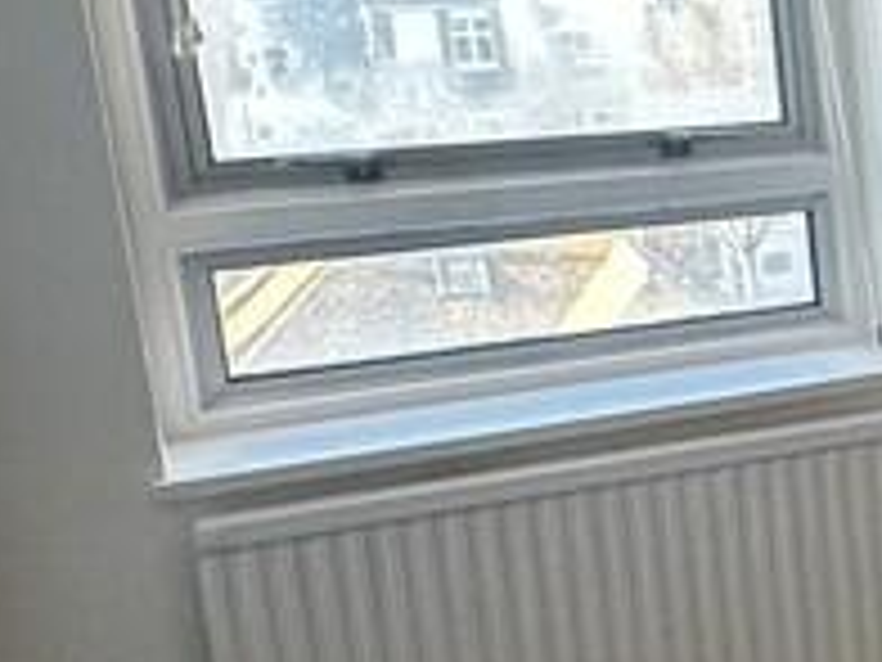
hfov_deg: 18.8
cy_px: 284
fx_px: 1860
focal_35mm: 73
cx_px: 1692
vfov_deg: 20.2
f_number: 2.2
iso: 125
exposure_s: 1/100
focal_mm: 2.22
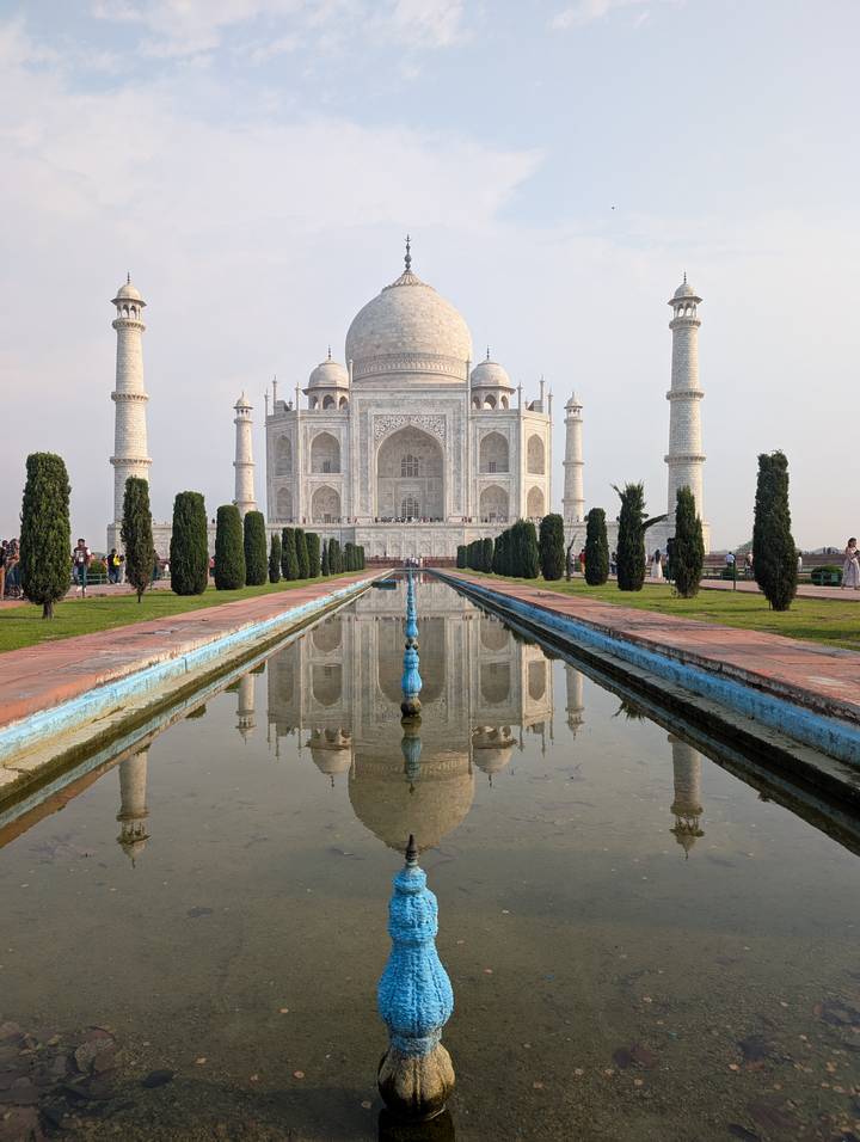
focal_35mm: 24
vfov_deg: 71.5
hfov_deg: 56.9
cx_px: 430
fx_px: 793
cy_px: 571
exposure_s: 1/827
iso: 25
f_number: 1.68
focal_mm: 6.9
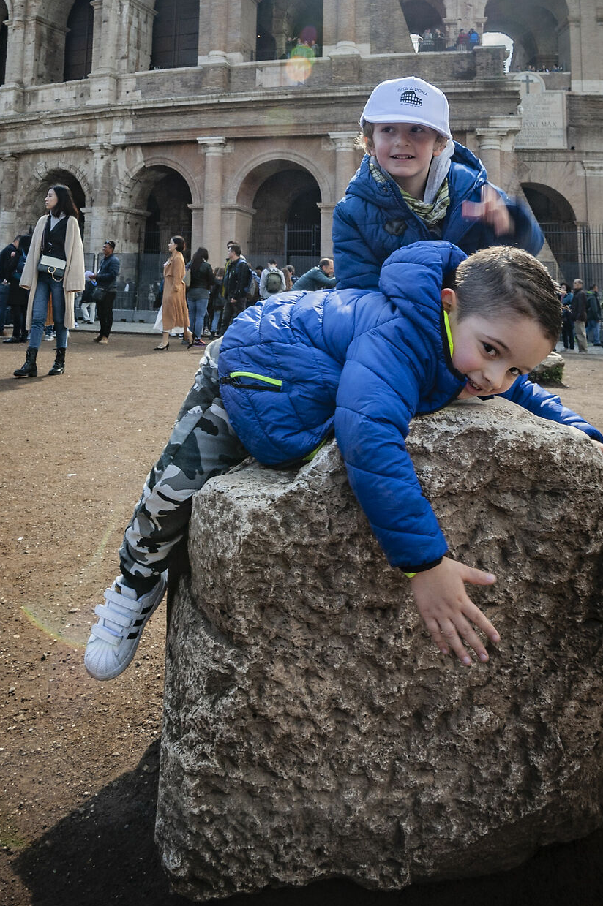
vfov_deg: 56.1
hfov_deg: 42.1
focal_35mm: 31
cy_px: 184
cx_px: 246
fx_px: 780
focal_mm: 16
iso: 200
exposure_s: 1/80
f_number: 10
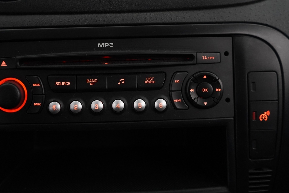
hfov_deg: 50.3
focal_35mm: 38
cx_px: 114
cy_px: 71
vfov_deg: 34.8
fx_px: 305
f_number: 3.5
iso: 4000
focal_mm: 28
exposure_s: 1/60
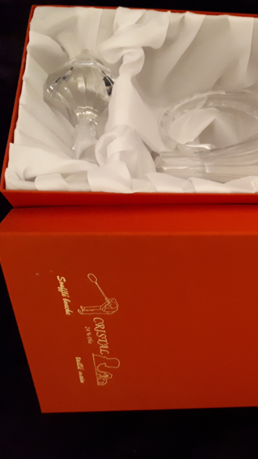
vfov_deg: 50.5
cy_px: 233
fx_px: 487
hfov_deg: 27.6
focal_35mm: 40
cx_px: 272
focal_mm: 3.6
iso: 800
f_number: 1.9
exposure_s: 1/10
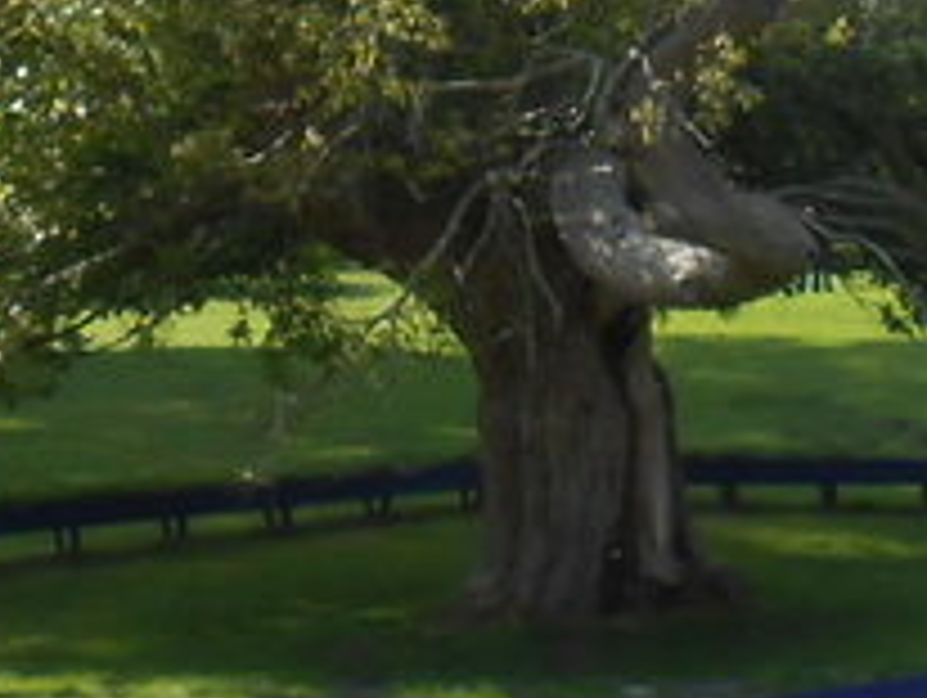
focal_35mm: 149
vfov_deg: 10.0
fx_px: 3995
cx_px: 1809
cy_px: 275
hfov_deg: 11.9
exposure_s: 1/400
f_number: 3.8
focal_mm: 5.3
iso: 80
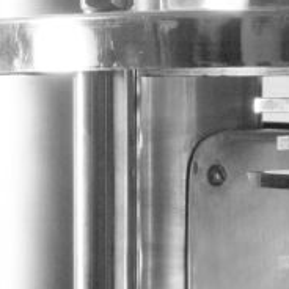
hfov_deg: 4.5
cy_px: 308
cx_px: 449
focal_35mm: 388
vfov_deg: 4.5
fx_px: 3665
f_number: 22
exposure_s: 1/25
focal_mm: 70
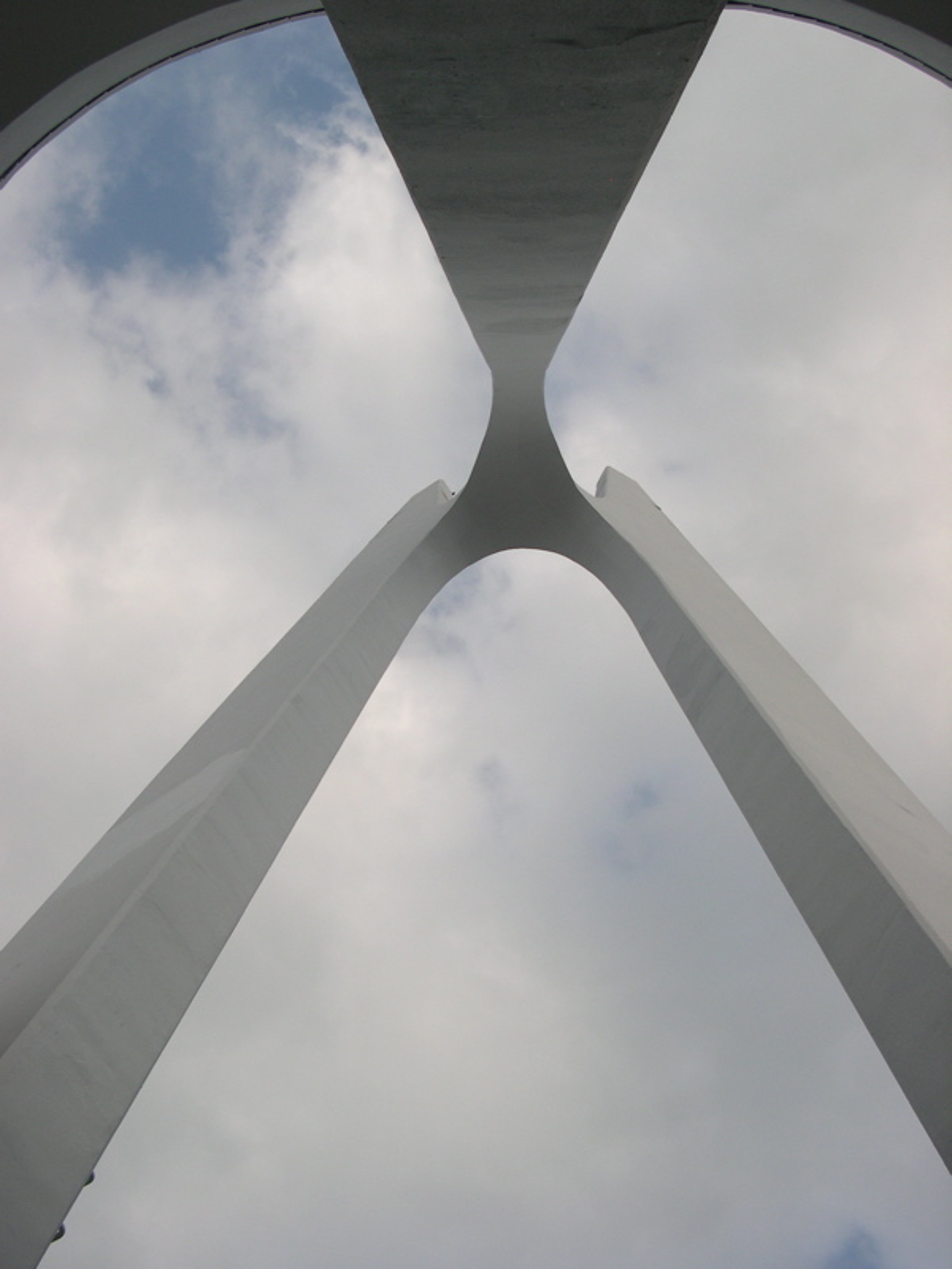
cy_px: 634
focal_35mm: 38
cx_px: 476
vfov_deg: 49.0
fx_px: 1393
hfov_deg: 37.7
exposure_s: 1/180
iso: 100
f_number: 7.6
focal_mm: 8
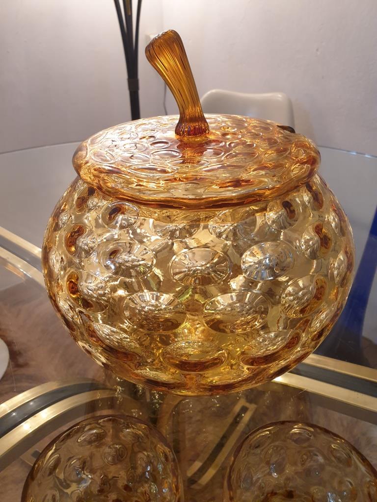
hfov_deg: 53.1
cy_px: 251
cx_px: 188
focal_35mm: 26
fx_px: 378
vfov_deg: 67.3
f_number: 2.4
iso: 160
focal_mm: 4.3
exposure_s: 1/50
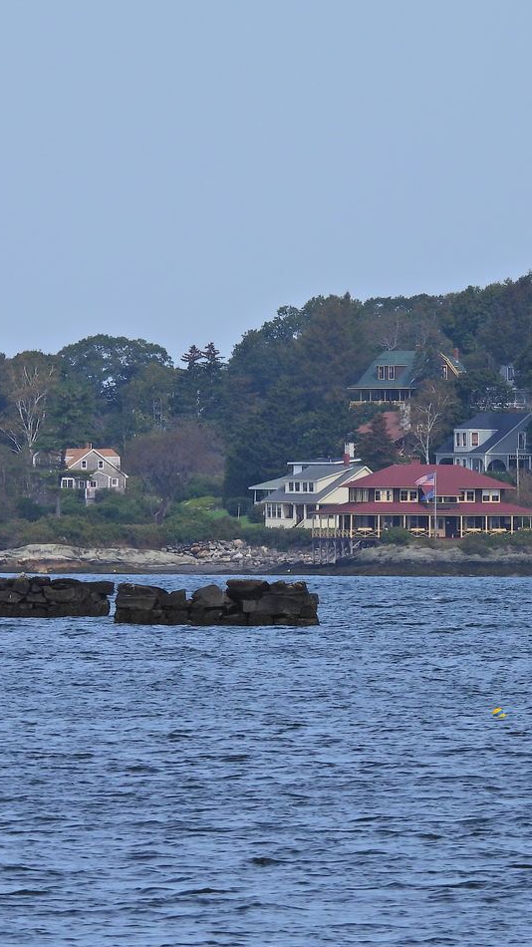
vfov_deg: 4.2
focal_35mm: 514
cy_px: 476
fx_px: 12897
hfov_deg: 2.4
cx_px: 150
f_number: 5
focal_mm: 62.5
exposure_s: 1/800
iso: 100
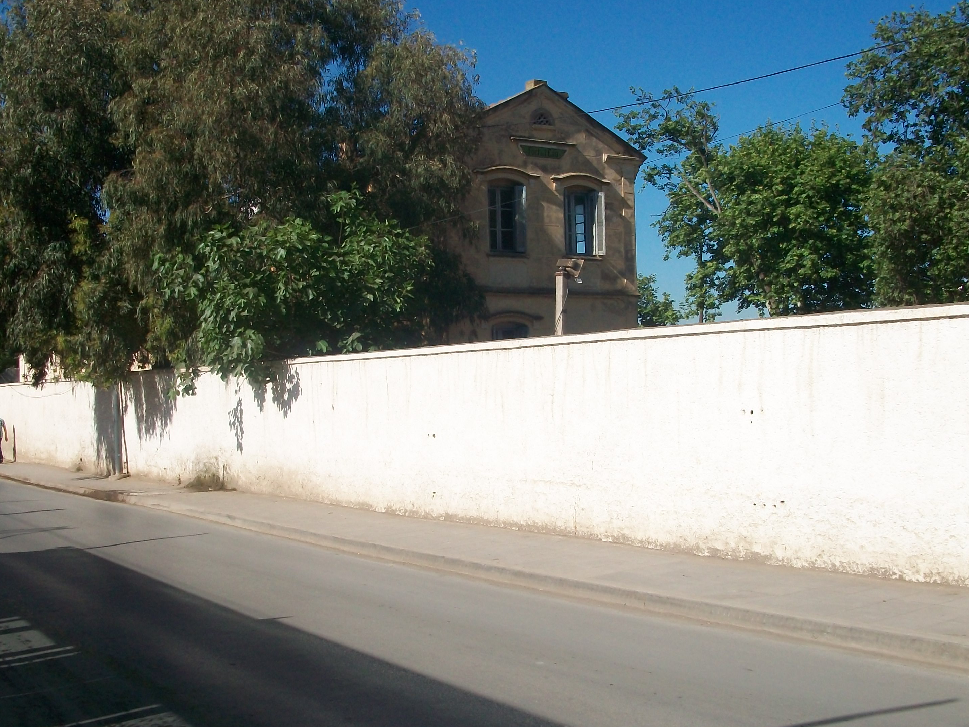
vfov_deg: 35.1
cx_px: 505
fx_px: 1148
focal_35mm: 41
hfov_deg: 45.8
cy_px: 335
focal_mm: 5.7
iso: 80
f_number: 5.5
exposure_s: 1/500
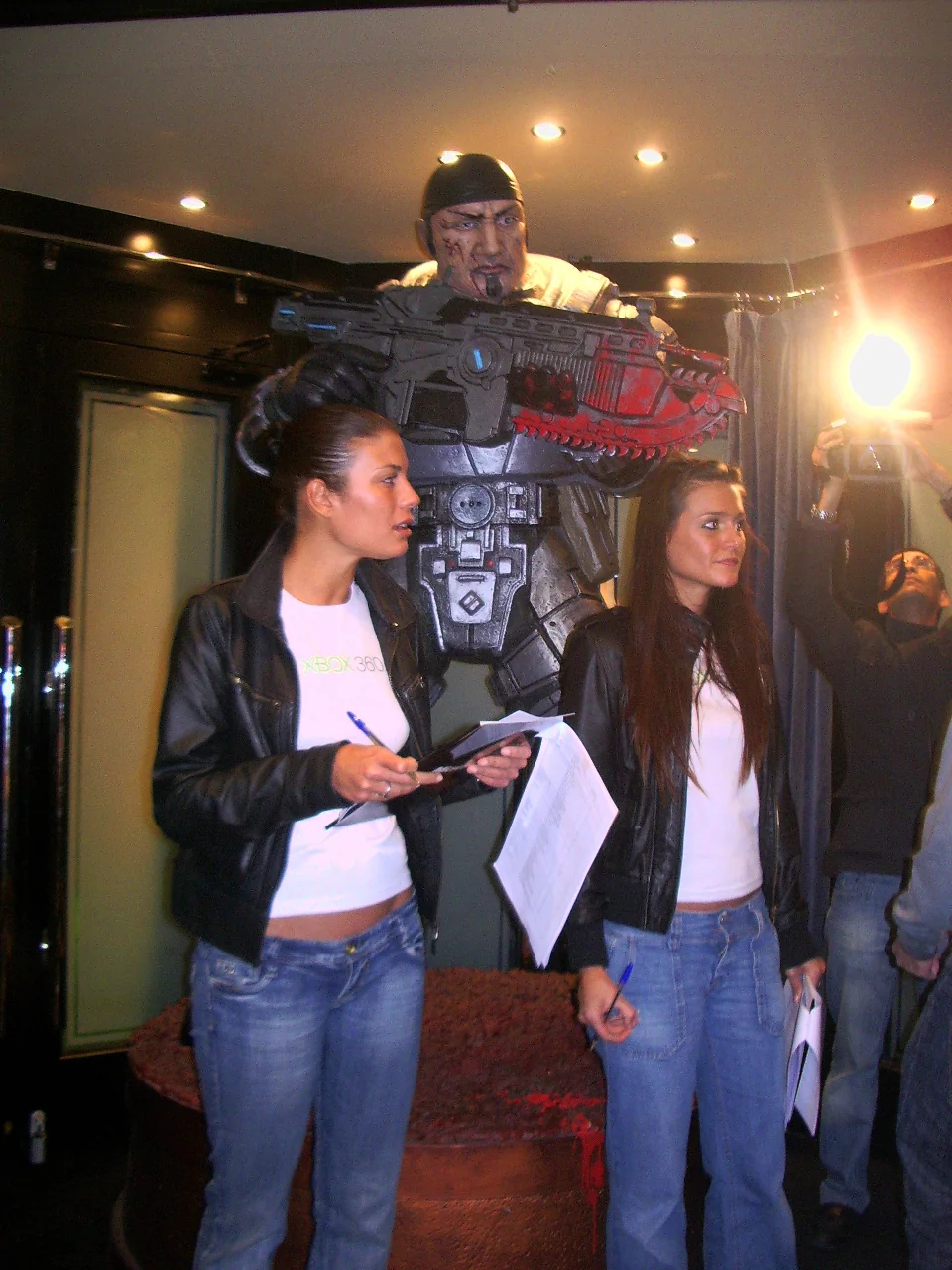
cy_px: 635
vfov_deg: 52.6
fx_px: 1283
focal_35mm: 35
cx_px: 476
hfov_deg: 40.7
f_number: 2.6
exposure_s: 1/15
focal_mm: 5.8
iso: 200
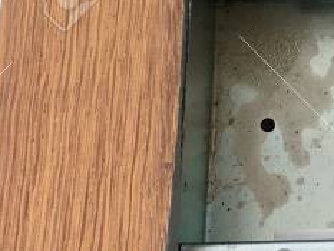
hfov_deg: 11.9
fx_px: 1564
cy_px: -41
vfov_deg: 9.1
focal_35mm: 162
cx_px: 393
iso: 25
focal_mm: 4.15
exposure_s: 1/201
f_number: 2.2
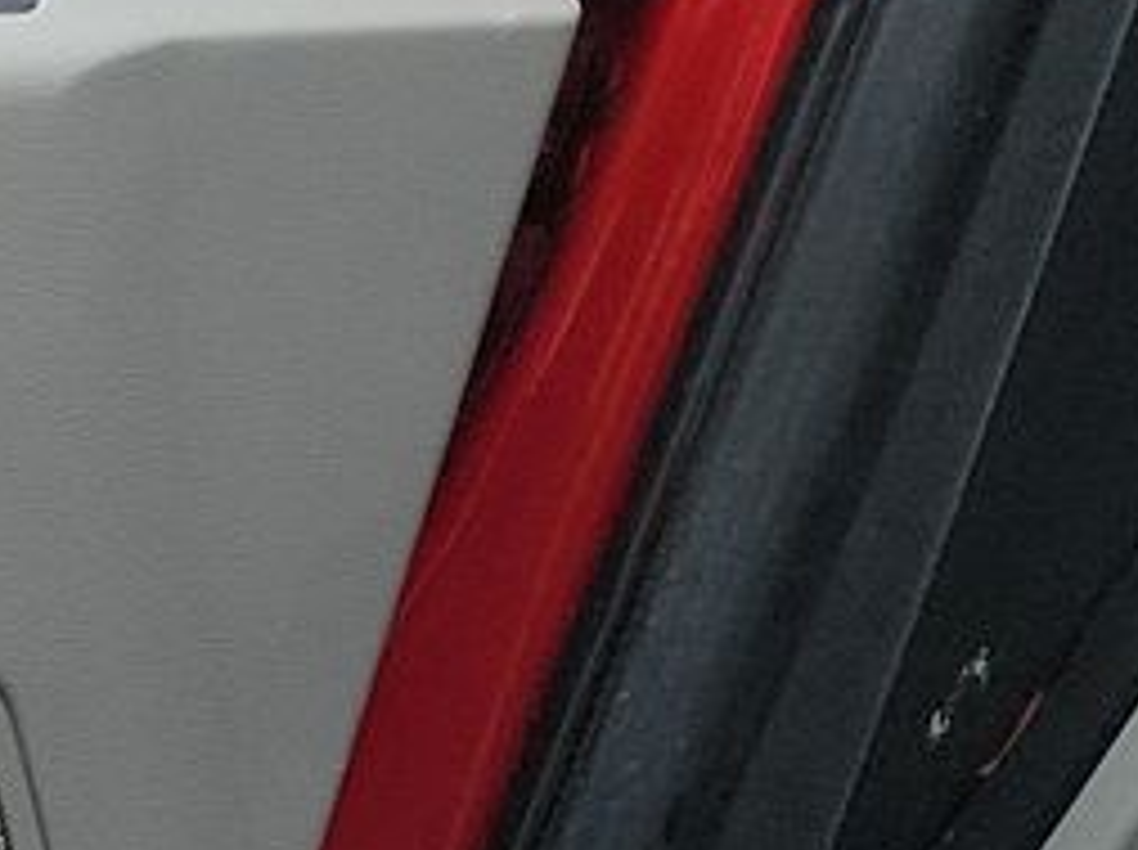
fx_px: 4990
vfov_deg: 9.3
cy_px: 1556
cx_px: -2357
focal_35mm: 152
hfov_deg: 9.7
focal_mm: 6.7
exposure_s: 1/59
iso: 67
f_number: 1.8
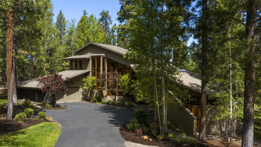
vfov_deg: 31.8
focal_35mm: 37
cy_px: 93
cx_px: 104
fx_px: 256
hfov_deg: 53.6
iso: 400
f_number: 11
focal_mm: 12.29
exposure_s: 1/60
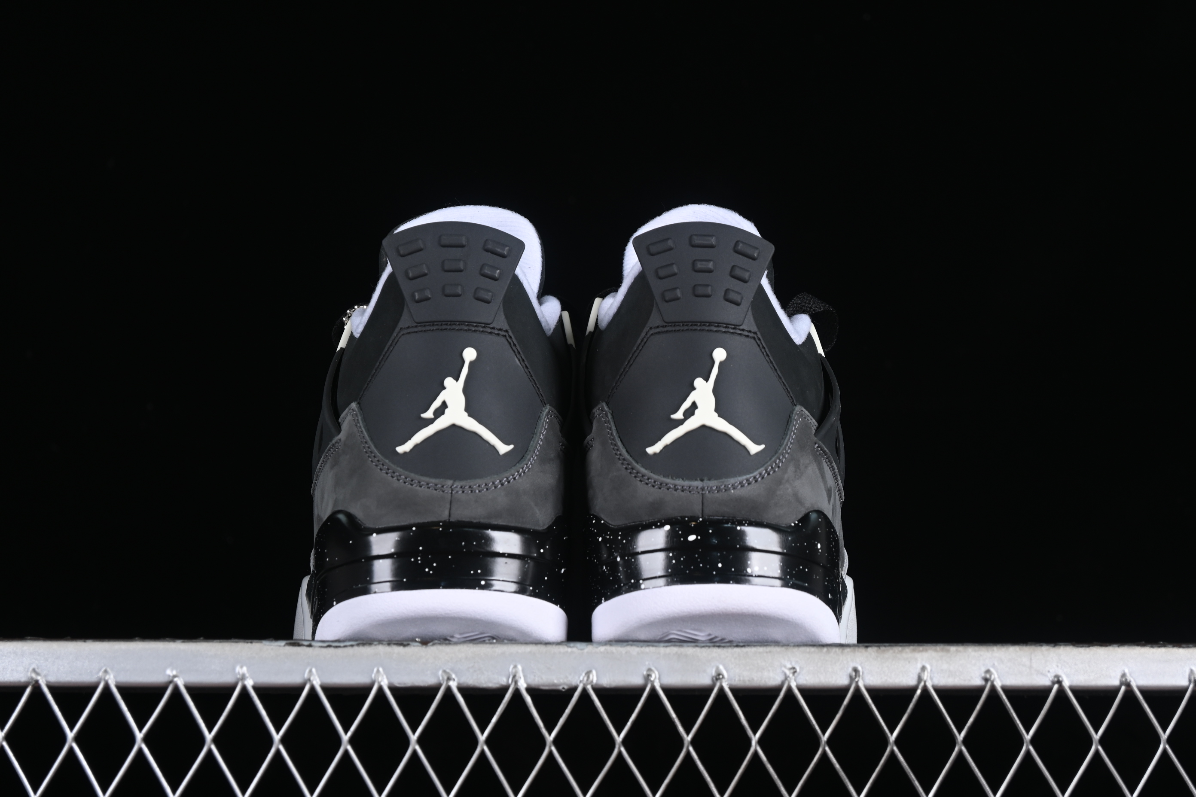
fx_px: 2491
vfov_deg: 18.2
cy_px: 398
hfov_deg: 27.0
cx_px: 598
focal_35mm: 75
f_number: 6.3
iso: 160
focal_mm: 50
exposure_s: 1/60
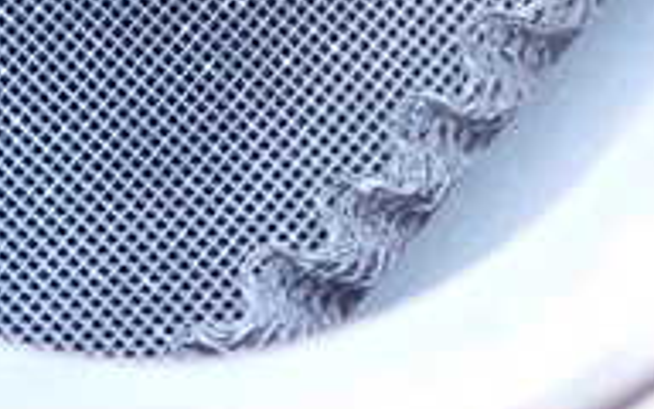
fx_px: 1479
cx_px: 123
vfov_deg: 14.4
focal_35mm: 83
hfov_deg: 24.5
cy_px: -245
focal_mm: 4.5
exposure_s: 1/30
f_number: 2
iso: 800
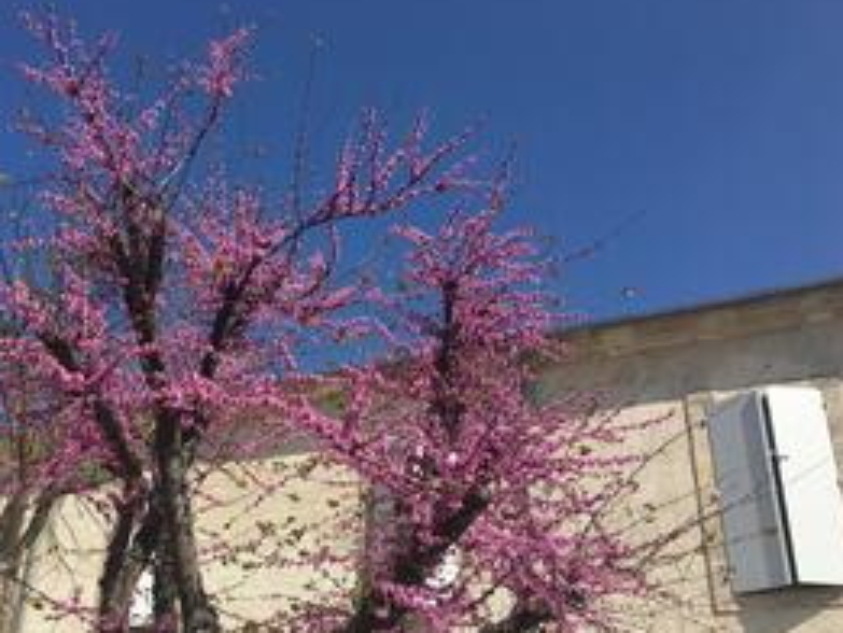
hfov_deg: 46.2
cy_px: 413
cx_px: 297
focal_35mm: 40
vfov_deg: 35.7
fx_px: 975
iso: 25
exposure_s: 1/1972
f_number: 2.2
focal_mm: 4.15
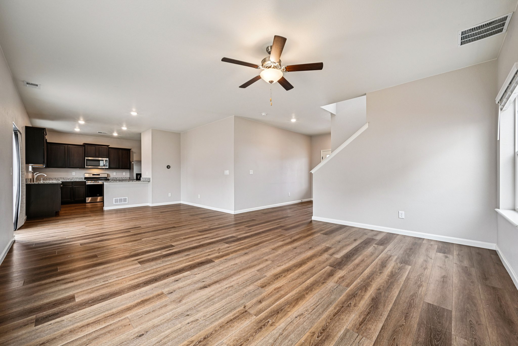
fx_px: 201
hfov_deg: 104.3
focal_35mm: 14
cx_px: 259
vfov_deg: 81.2
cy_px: 173
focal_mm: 14
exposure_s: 1/10
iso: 400
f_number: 11
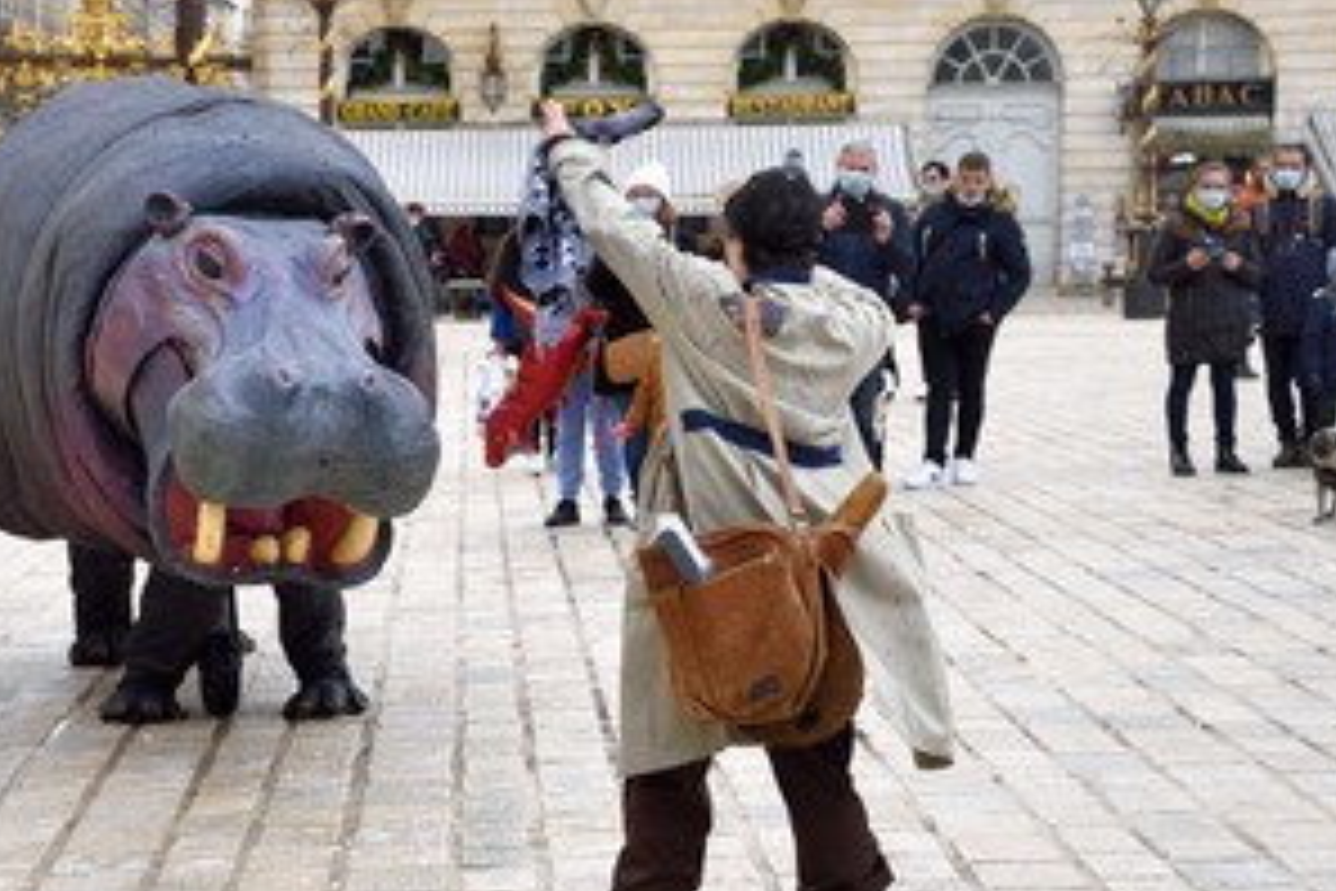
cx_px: 468
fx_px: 3043
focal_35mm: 82
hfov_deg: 24.7
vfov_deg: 16.6
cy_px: 392
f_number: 7.1
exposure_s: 1/500
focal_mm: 58
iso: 800
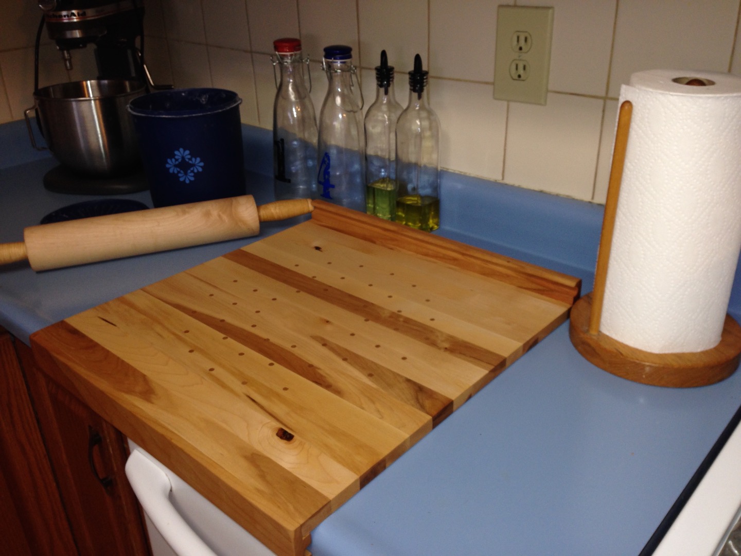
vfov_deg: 42.9
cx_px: 370
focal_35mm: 33
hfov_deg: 55.4
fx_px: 706
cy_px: 278
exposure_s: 1/20
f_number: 2.4
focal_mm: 4.12
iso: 64
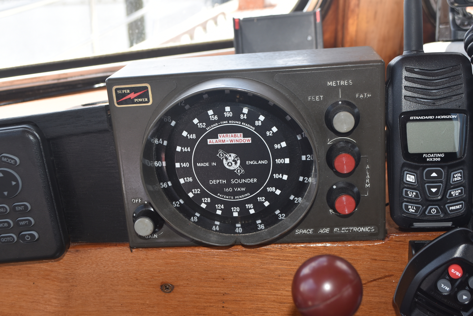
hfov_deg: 43.6
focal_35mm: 45
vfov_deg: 29.9
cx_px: 236
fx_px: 592
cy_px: 158
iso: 160
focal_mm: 30
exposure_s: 1/125
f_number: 5.6
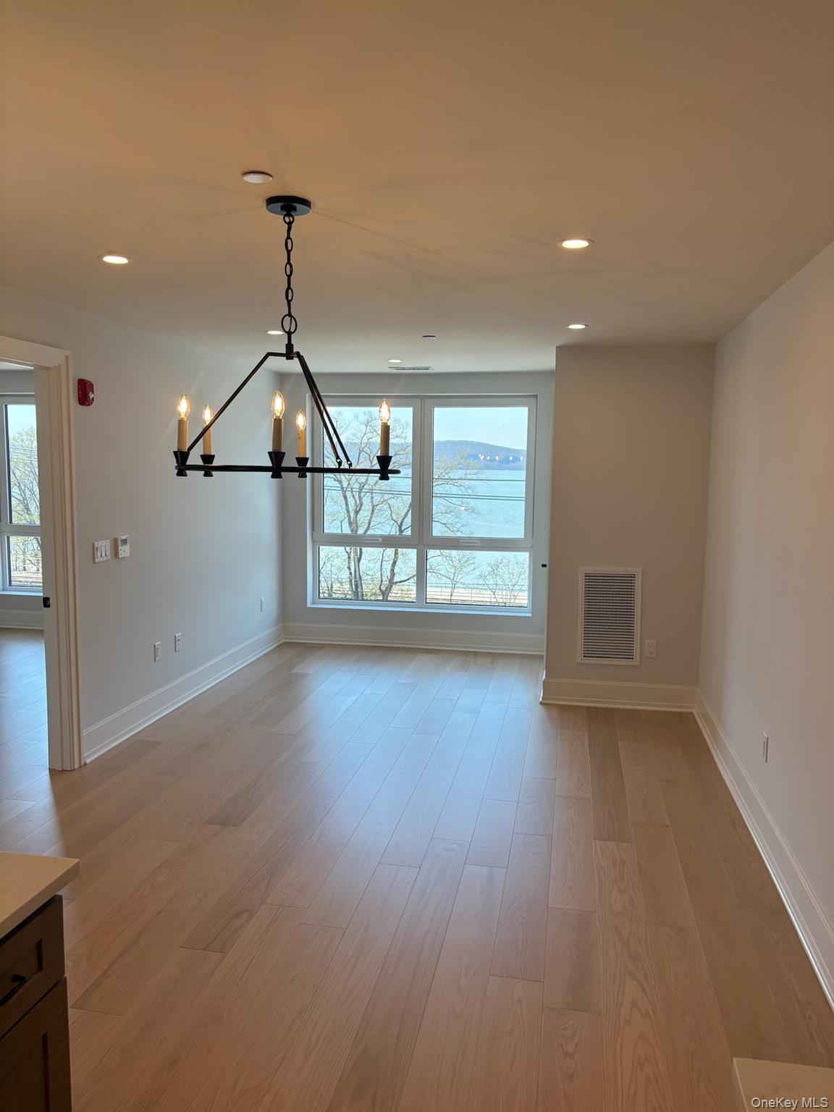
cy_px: 556
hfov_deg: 53.1
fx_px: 835
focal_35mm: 26
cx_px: 417
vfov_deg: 67.3
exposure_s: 1/331
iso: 64
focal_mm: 5.96
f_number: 1.6
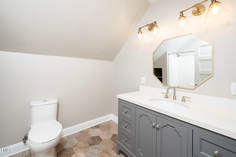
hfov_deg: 104.3
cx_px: 118
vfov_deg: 81.2
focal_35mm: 14
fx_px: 92
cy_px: 78
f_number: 11
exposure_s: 1/25
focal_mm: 14
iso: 640
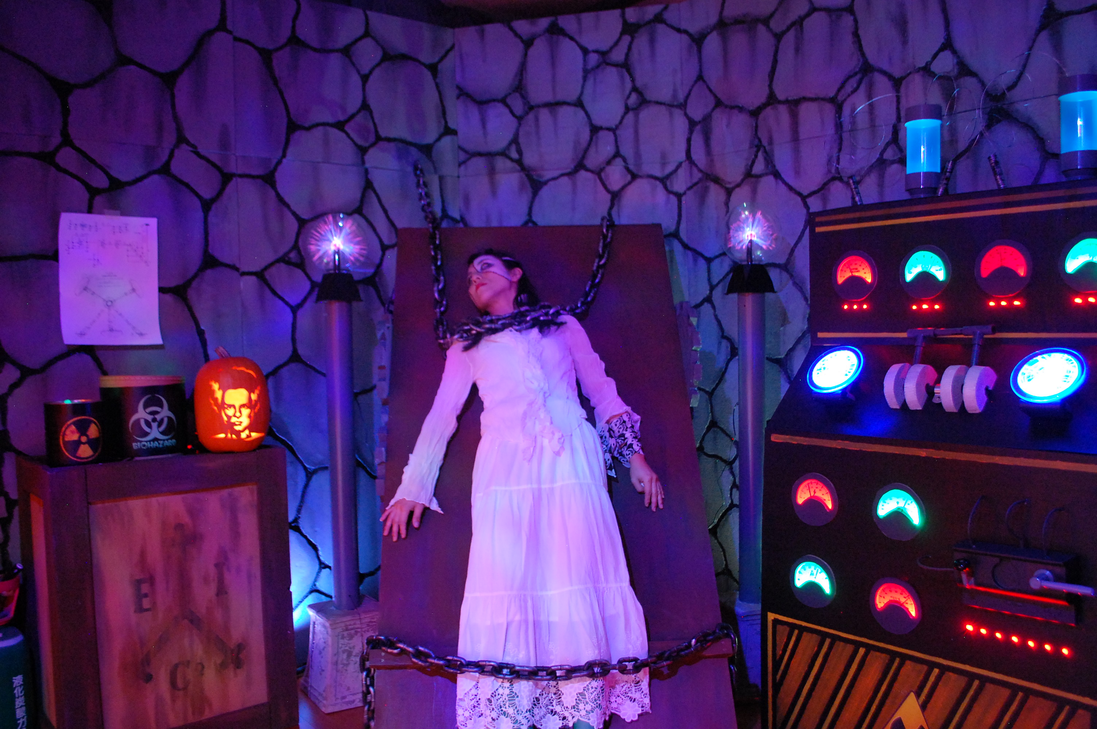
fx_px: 913
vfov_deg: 43.5
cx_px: 548
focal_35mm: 30
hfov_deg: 62.0
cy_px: 364
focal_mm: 20
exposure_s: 1/1.6
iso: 1600
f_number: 3.8
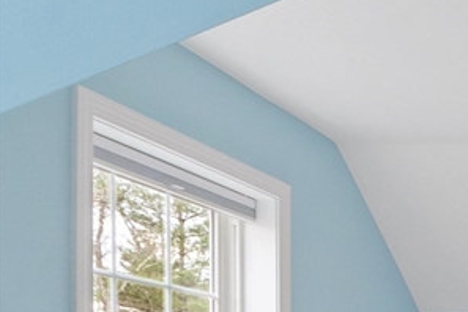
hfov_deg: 22.4
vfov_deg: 20.0
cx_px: 799
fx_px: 806
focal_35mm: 62
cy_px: 415
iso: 400
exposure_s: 1/2.5
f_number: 8
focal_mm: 12
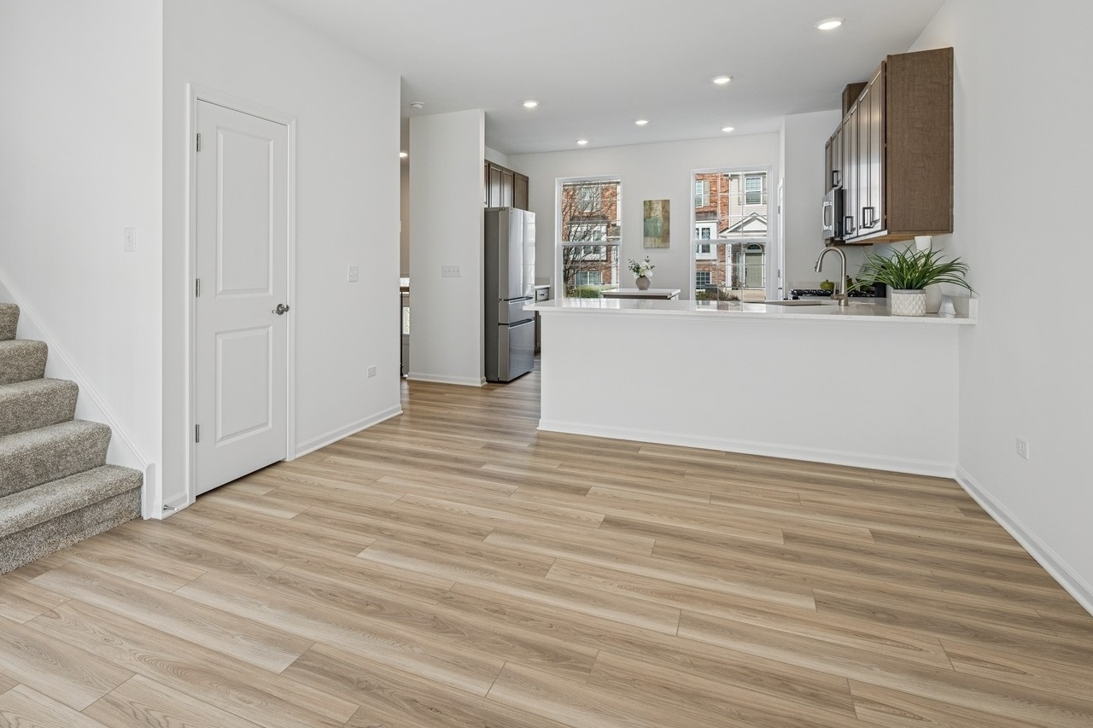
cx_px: 419
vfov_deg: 61.4
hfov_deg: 82.6
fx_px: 607
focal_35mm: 20
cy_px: 293
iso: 200
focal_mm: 16
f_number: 9.5
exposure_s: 1/125
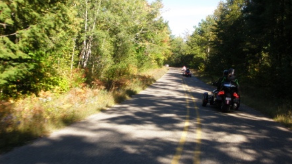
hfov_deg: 50.5
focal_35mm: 40
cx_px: 148
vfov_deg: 29.7
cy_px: 88
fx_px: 310
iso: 64
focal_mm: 6.3
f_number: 3.5
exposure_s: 1/200
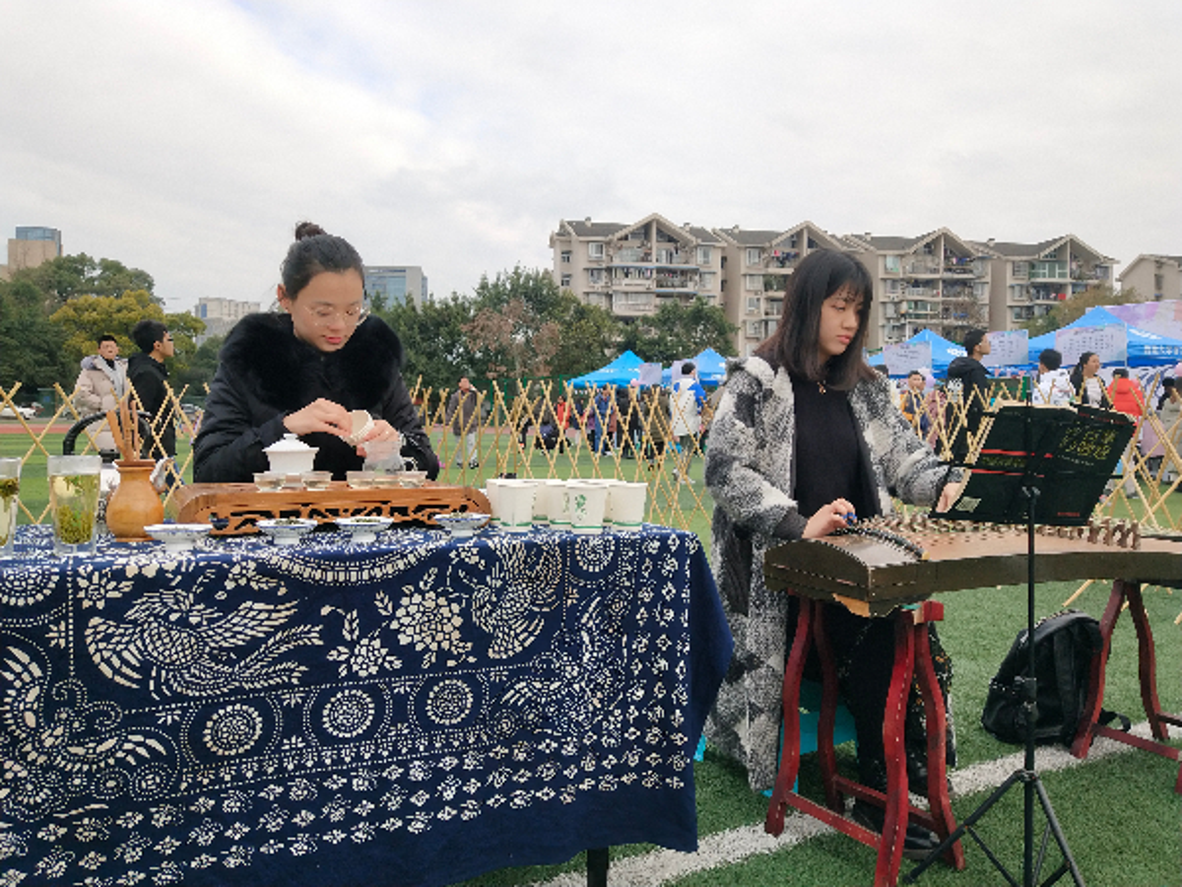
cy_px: 444
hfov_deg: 60.0
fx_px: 1024
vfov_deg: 46.8
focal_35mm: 30
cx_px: 591
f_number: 1.8
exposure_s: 1/1021
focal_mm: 3.95
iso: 121
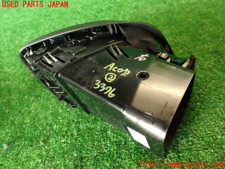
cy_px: 84
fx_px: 195
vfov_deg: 46.8
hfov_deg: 60.0
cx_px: 112
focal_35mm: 30
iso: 200
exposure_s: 1/30
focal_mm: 5.4
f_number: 2.3
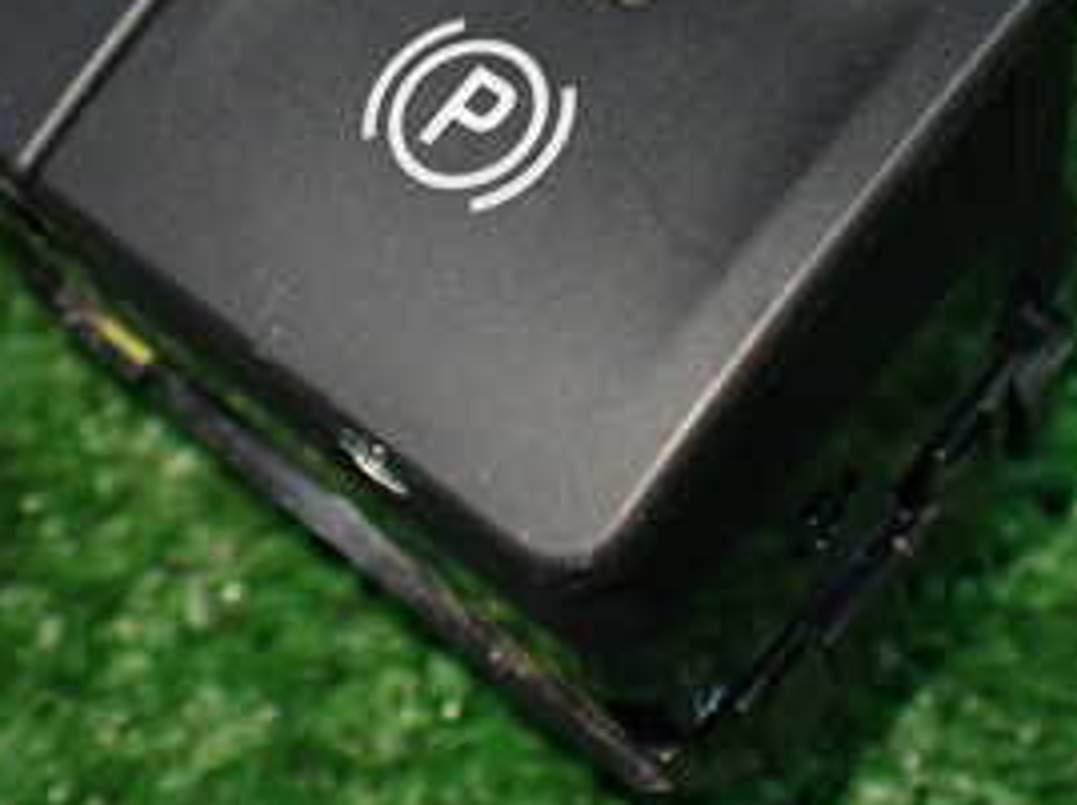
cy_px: 176
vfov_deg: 21.6
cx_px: 448
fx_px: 2082
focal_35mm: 67
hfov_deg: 29.0
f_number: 2.3
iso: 500
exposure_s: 1/125
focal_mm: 5.4
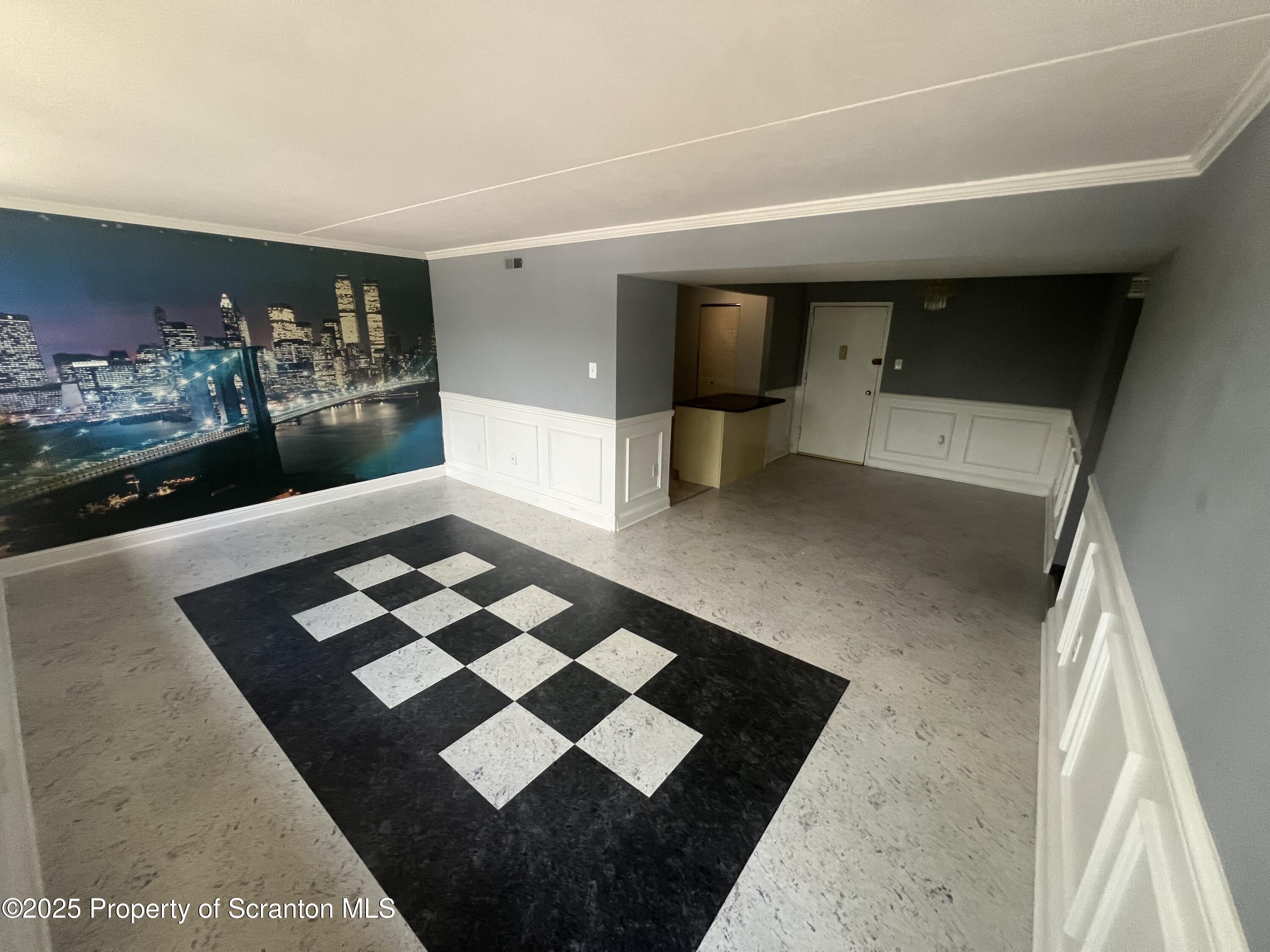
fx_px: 477
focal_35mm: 13
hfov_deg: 106.2
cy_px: 476
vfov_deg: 89.9
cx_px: 635
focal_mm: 1.57
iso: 250
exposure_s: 1/120
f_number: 1.8
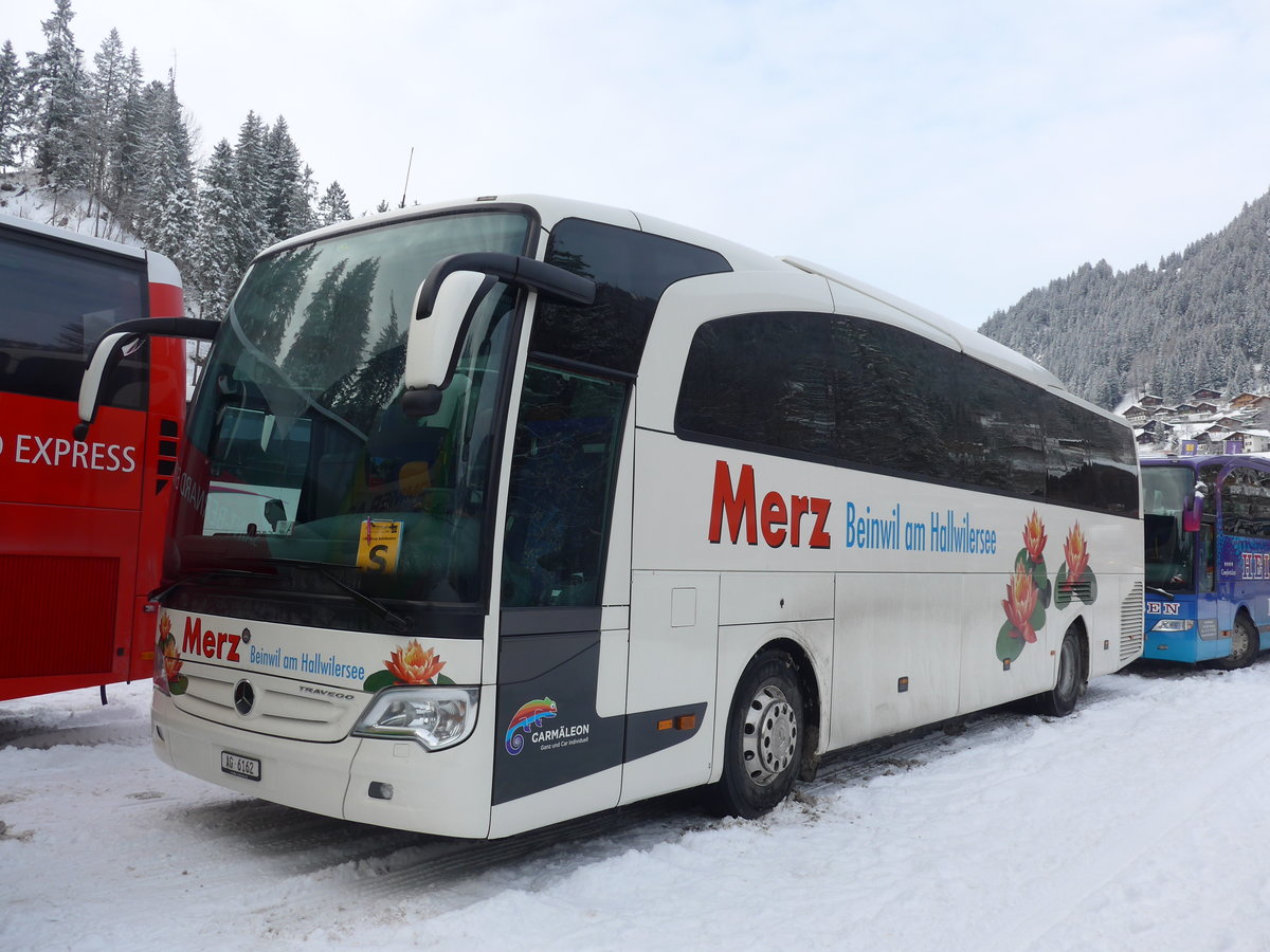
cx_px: 635
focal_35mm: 29
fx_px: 1064
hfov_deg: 61.7
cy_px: 476
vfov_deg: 48.2
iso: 80
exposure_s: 1/500
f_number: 2.8
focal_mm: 6
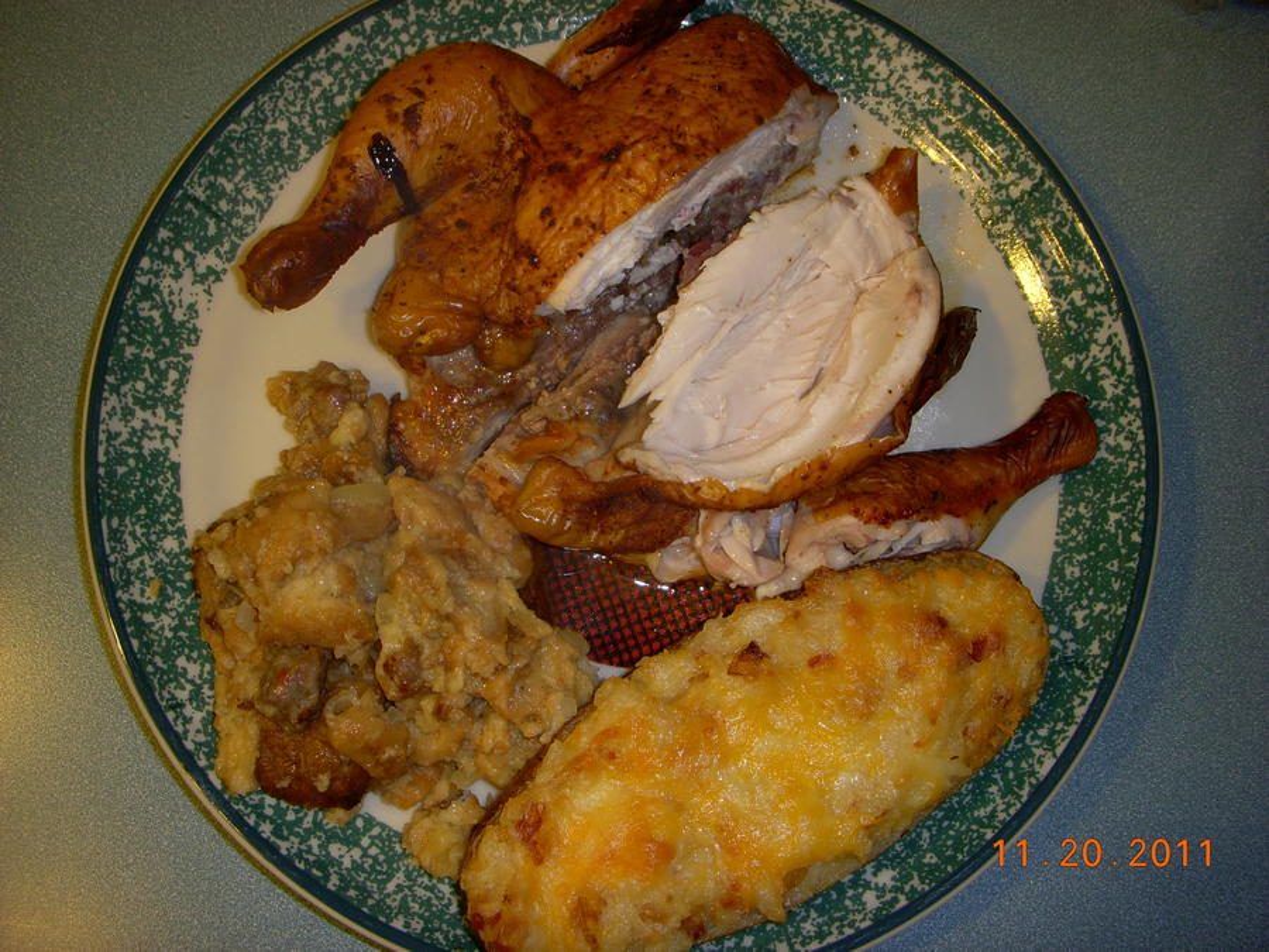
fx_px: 1393
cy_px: 476
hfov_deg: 49.0
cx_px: 634
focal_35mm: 38
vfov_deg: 37.7
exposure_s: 1/30
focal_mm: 6.3
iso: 100
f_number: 3.3
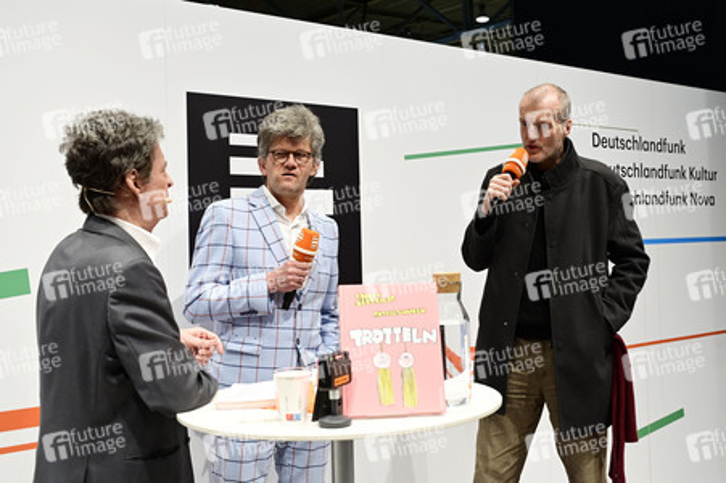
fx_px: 725
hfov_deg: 53.2
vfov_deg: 36.8
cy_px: 242
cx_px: 363
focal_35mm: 36
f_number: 5
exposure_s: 1/320
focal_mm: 36
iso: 1250
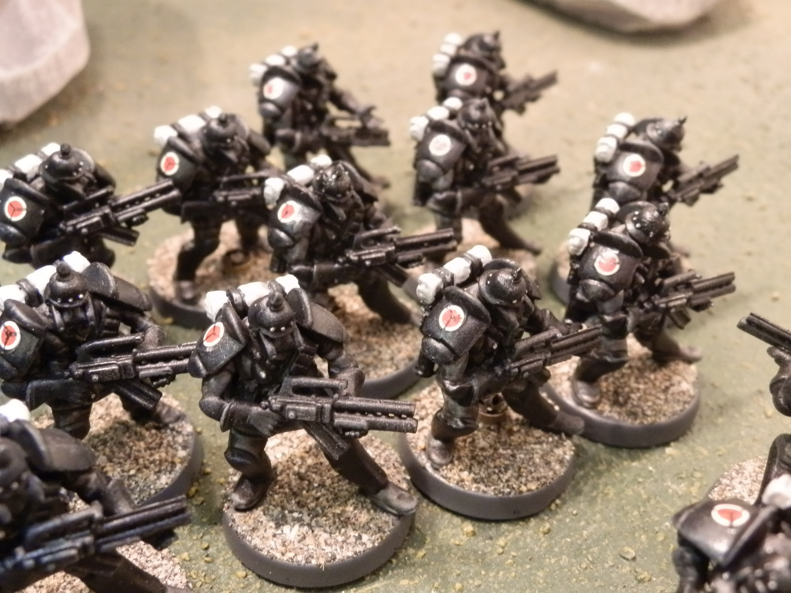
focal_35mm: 37
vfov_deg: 38.7
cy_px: 296
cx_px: 396
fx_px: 845
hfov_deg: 50.1
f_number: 3.3
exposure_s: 1/6
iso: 400
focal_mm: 6.78
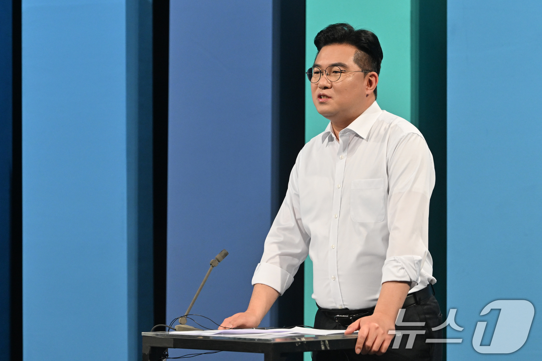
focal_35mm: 105
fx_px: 1581
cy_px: 180
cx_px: 271
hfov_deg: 19.5
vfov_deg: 13.0
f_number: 2.8
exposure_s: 1/500
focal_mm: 70
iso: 1600
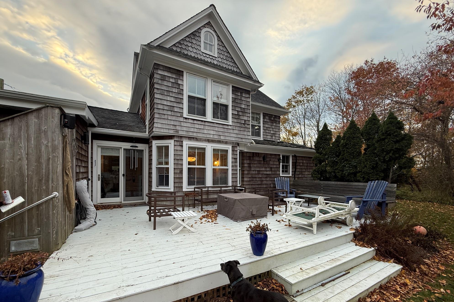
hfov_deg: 100.4
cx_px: 227
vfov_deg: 76.8
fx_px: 189
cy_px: 174
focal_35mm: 15
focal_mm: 2.22
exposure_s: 1/99
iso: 80
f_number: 2.2
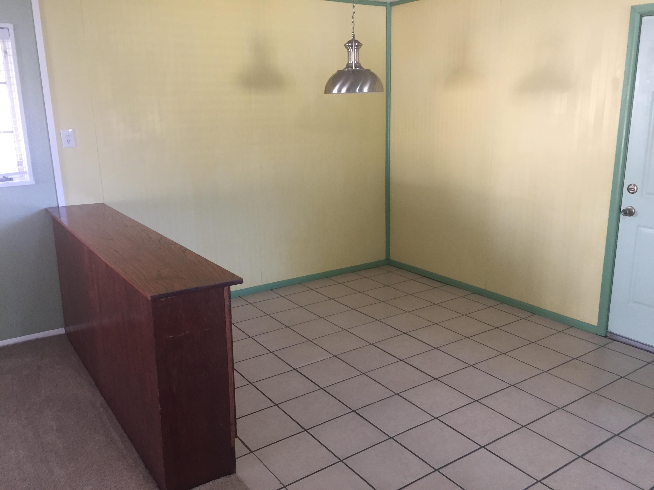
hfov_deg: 61.7
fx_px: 548
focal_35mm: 29
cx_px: 327
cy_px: 245
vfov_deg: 48.2
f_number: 2.2
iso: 125
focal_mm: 4.15
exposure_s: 1/30
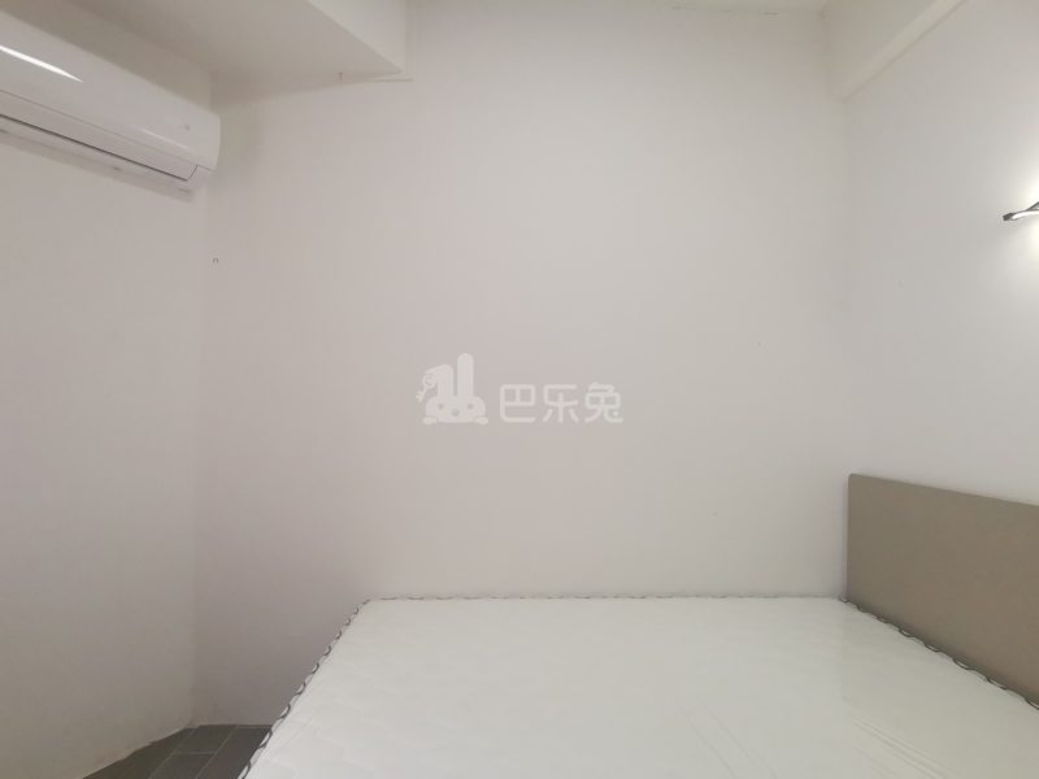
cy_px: 390
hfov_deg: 91.0
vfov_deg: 74.7
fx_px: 510
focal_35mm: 17
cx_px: 520
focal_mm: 2.26
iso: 250
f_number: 2.2
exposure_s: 1/50
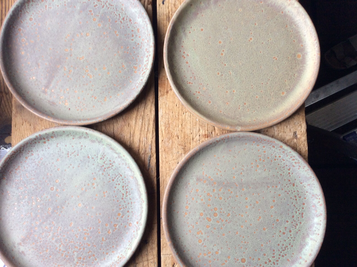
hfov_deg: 56.9
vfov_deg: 44.1
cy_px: 134
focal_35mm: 32
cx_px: 178
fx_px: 330
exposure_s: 1/25
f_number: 2.4
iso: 64
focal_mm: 3.3
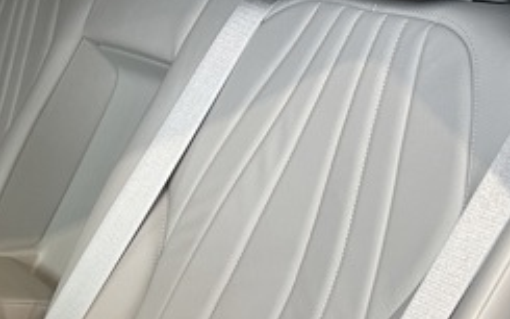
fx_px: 1153
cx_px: -108
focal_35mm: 83
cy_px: 311
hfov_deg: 22.8
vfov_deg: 15.5
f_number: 1.78
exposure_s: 1/60
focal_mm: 6.86
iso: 320
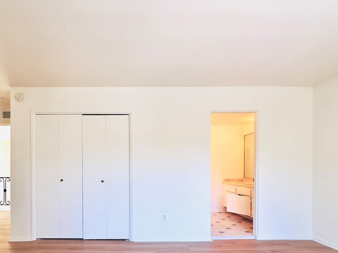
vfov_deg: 64.3
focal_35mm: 20
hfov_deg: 80.5
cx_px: 131
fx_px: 195
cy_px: 168
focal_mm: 2.22
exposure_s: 1/120
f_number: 2.2
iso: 125
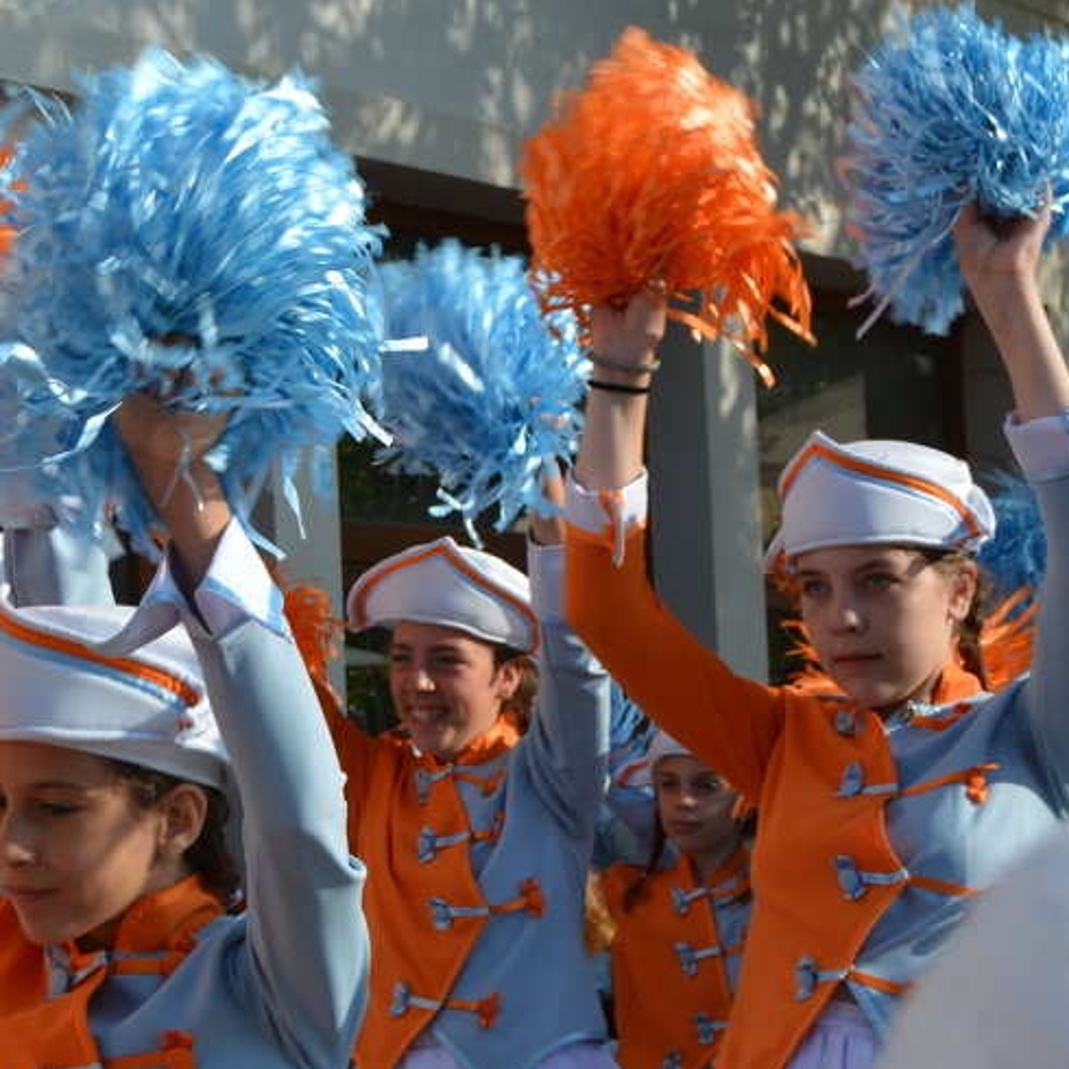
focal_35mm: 100
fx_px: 3494
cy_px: 539
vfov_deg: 17.4
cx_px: -157
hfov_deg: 16.8
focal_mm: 32
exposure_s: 1/250
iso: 100
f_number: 8
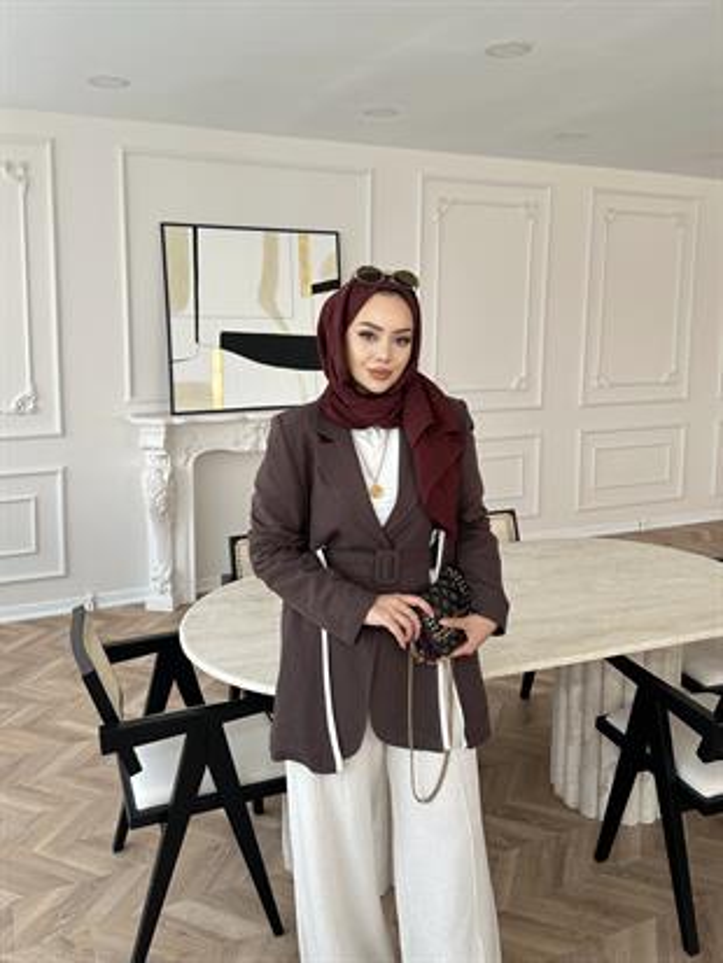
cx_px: 362
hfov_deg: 56.8
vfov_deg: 71.6
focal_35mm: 24
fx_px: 668
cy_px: 482
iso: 80
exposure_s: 1/121
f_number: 1.78
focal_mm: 6.86
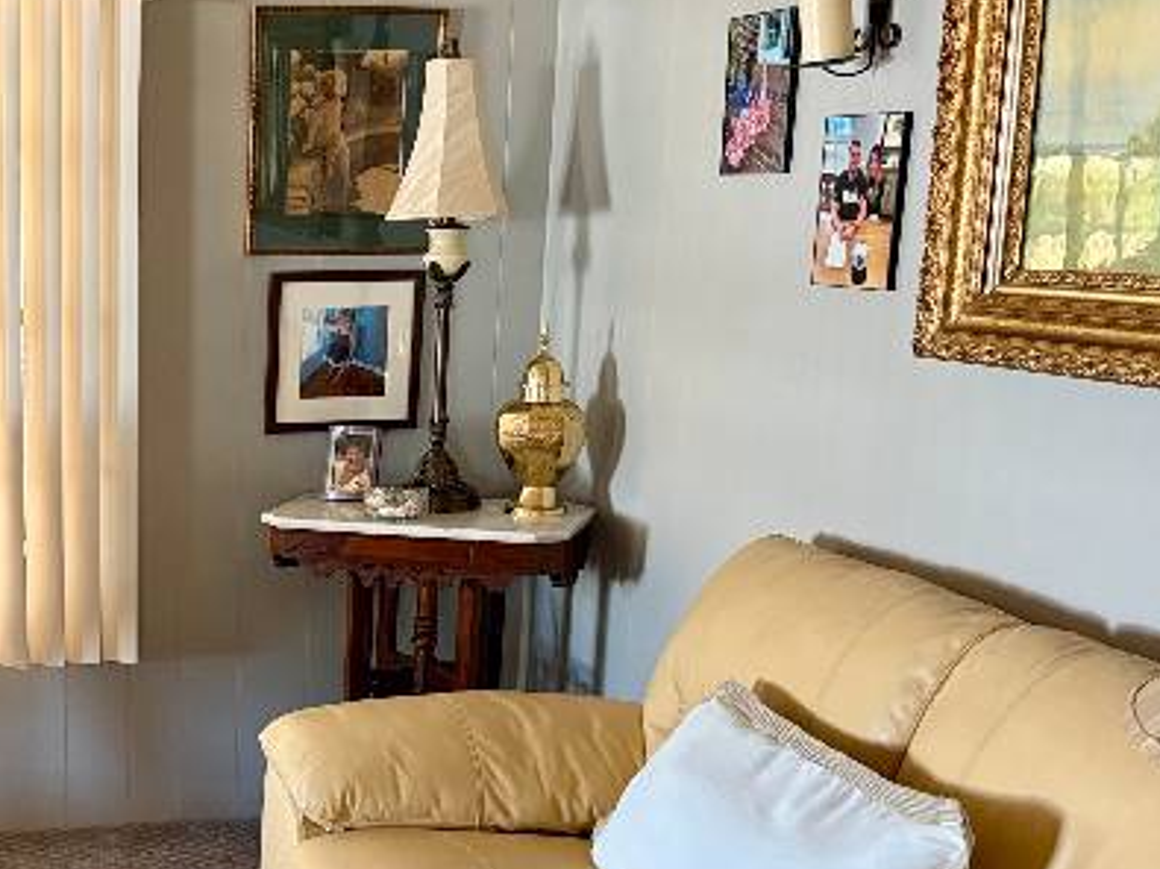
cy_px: 677
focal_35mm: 56
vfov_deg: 25.7
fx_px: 1876
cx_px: 70
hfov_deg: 32.3
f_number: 1.6
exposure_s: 1/60
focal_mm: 5.96
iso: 320
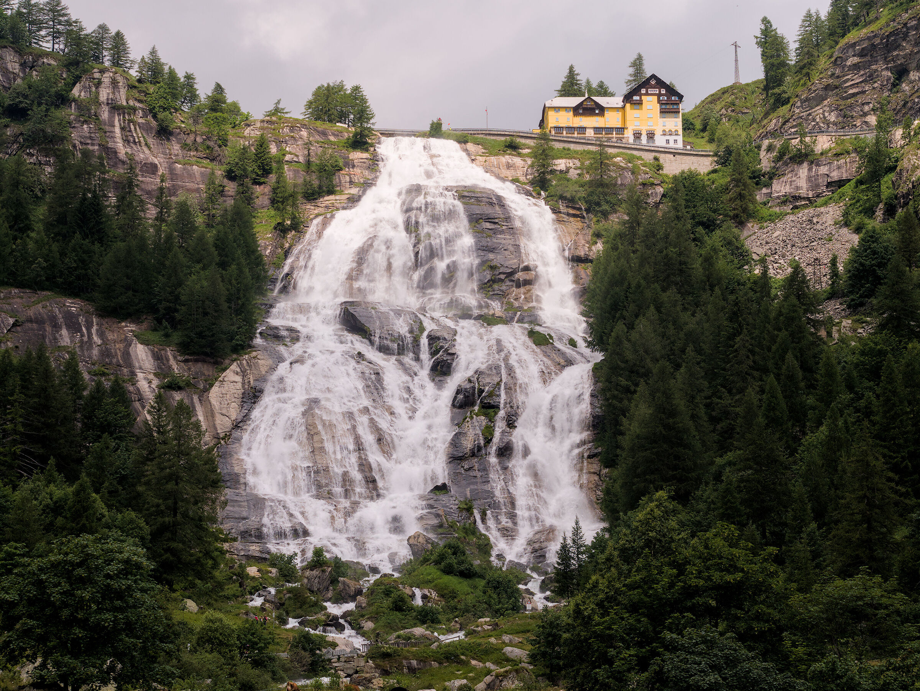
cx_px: 460
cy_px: 346
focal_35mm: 70
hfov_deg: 27.8
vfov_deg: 21.0
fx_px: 1862
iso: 200
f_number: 8
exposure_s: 1/500
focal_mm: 35
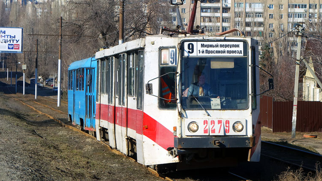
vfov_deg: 8.5
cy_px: 53
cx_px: 196
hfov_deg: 15.0
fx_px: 1221
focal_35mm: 143
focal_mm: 31.83
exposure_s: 1/500
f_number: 6.3
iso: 125
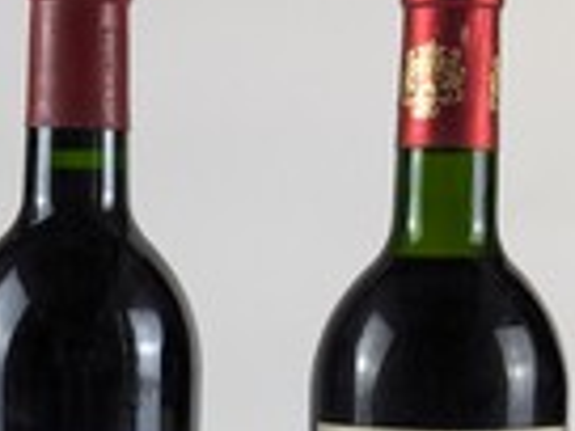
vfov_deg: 10.4
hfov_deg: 14.0
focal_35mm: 141
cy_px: 501
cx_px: 220
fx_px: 2342
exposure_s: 1/209
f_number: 1.85
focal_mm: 6.81
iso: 112
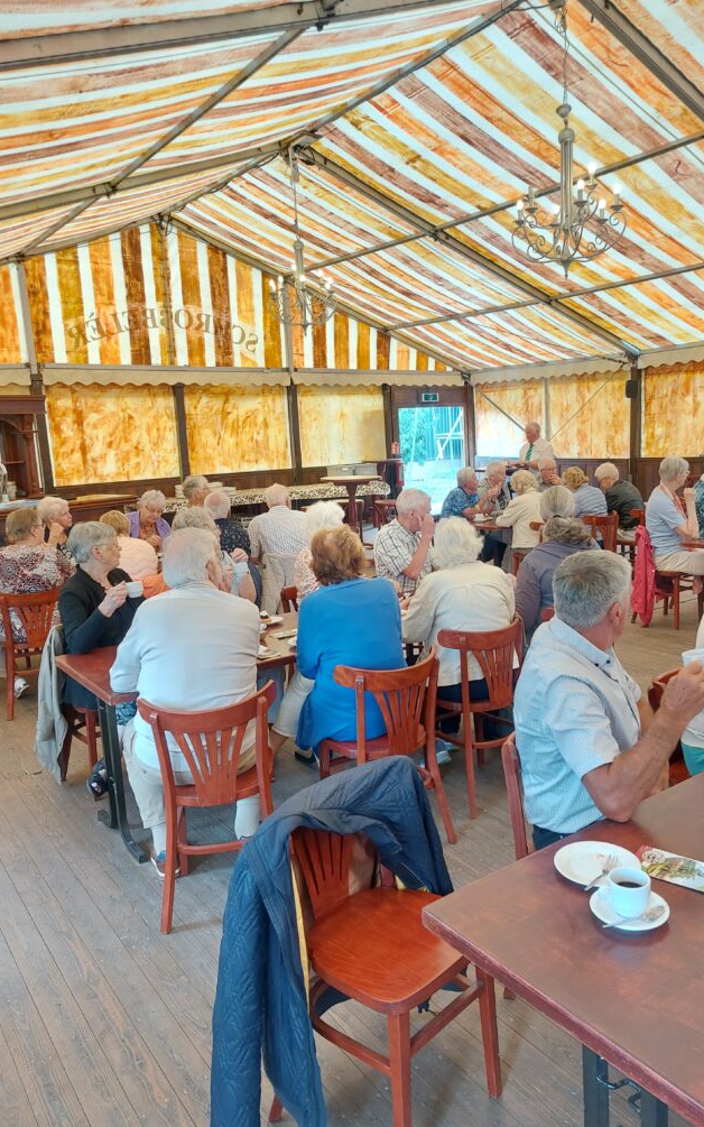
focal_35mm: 27
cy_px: 564
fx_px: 829
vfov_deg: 68.4
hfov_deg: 45.9
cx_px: 408
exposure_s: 1/50
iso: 200
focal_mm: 5.23
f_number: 1.8
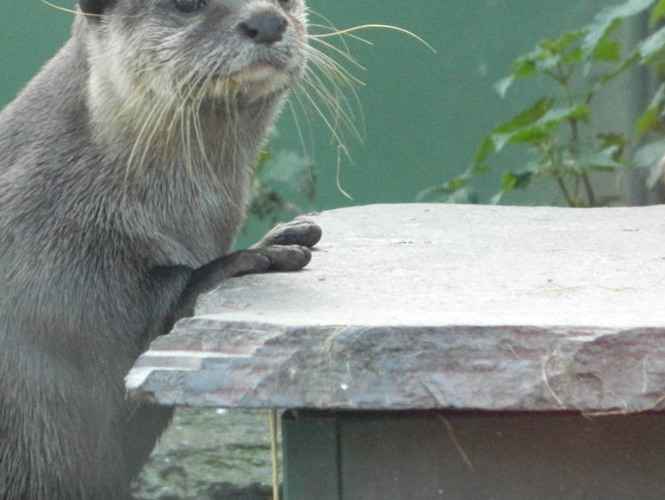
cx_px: 358
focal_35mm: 937
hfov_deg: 2.1
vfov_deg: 1.6
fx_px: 18006
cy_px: 248
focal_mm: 83.7
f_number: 5.7
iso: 400
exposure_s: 1/125
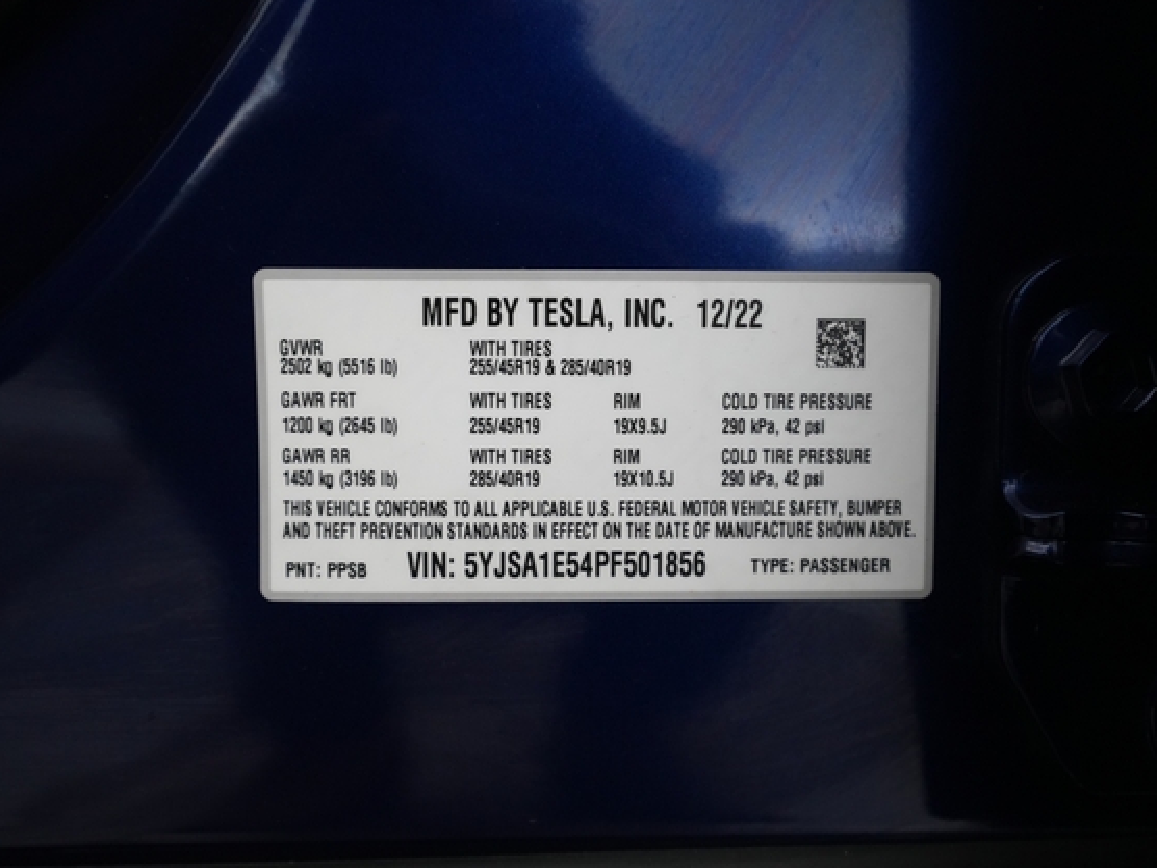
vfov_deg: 45.4
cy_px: 437
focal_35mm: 31
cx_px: 597
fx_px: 1036
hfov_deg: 58.3
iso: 3200
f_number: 4
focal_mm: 28
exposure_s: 1/60
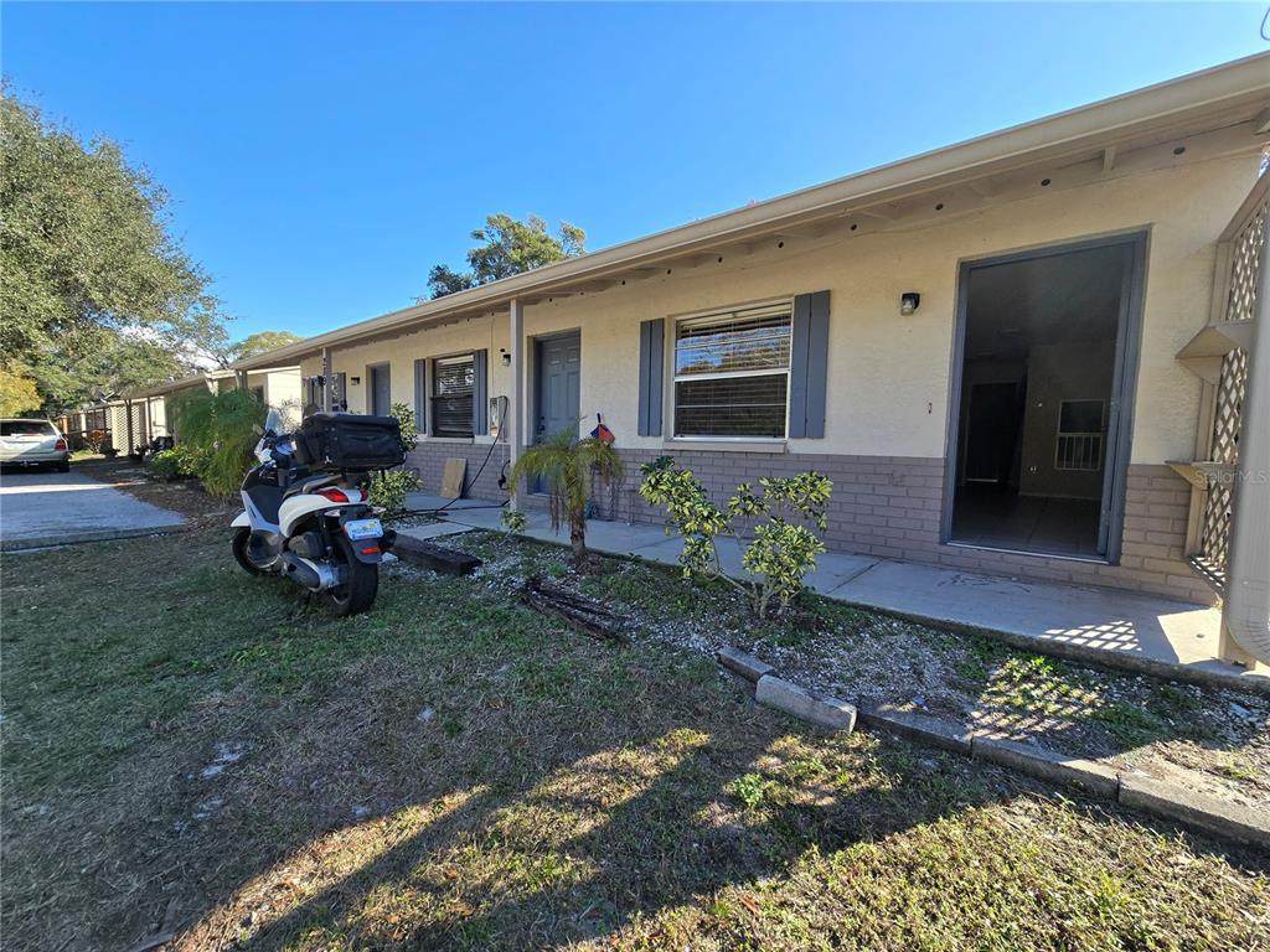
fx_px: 477
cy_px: 476
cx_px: 635
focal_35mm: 13
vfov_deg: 89.9
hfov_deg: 106.2
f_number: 2.2
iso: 50
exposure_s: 1/976
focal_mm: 2.2
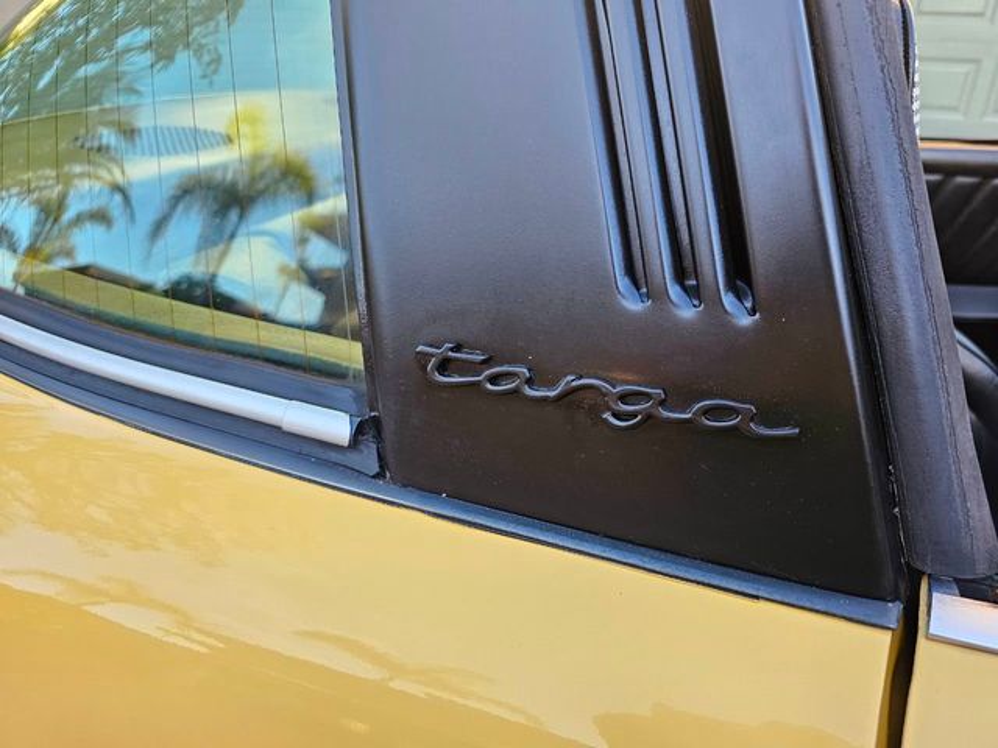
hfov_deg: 73.9
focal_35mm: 23
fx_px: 663
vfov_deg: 58.9
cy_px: 374
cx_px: 499
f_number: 1.7
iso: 160
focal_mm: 6.3
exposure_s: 1/207
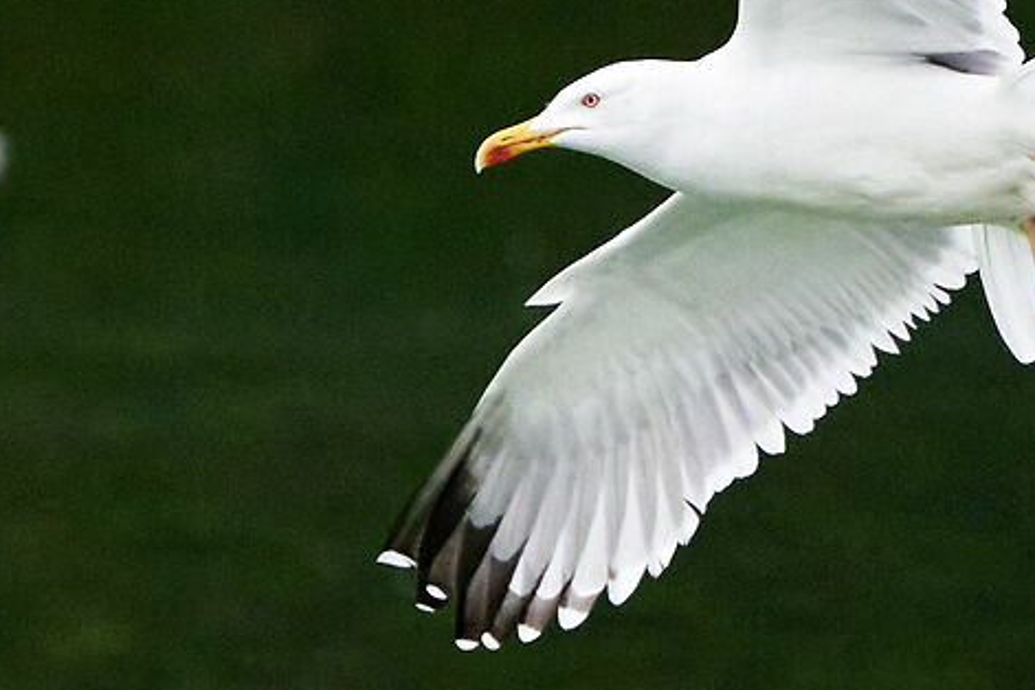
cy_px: 474
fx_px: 58559
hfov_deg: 1.0
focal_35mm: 2037
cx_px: 749
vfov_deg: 0.7
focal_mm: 400
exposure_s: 1/4000
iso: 11400
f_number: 5.6
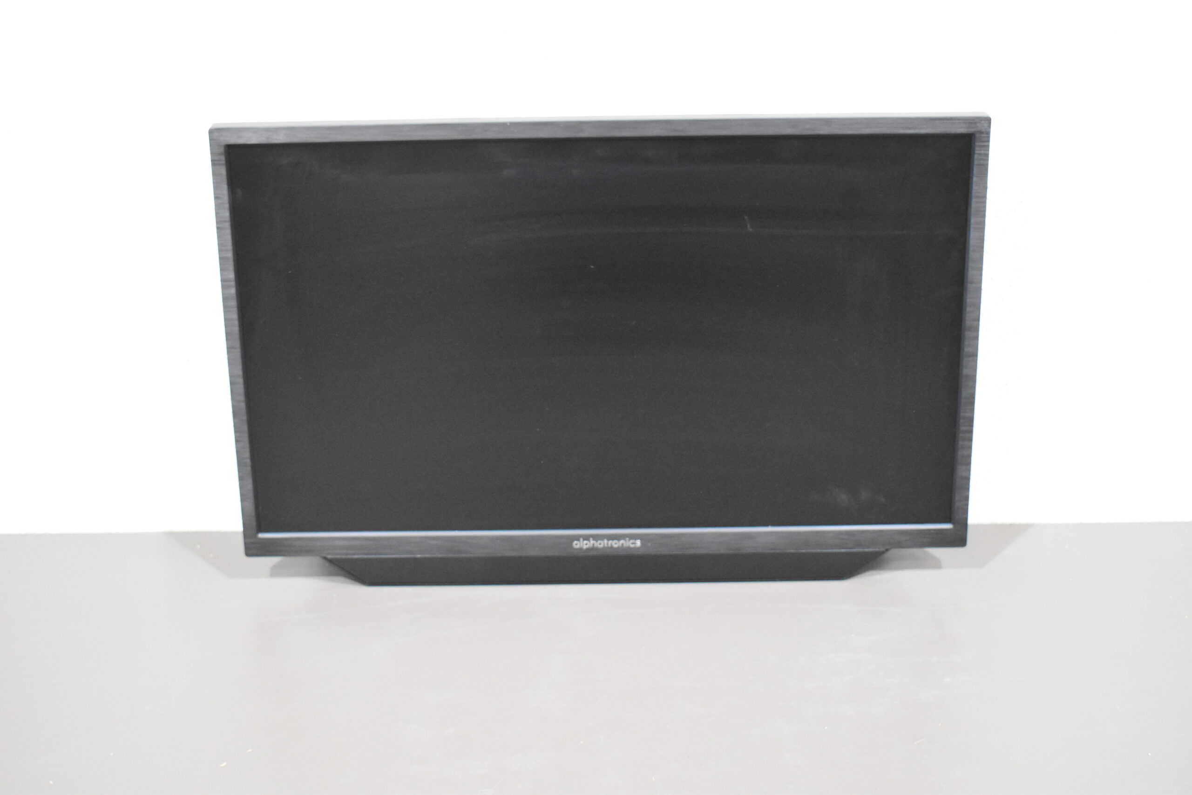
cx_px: 596
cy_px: 398
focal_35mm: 51
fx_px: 1689
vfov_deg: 26.5
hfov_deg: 38.9
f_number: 4.5
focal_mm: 34
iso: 4500
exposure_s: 1/125
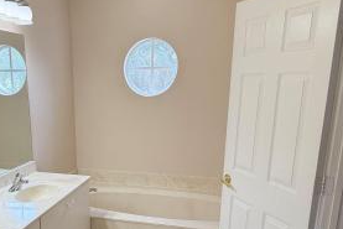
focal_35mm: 36
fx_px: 343
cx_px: 98
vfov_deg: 36.0
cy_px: 173
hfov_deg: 51.5
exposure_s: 1/236
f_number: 1.78
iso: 200
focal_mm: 6.76
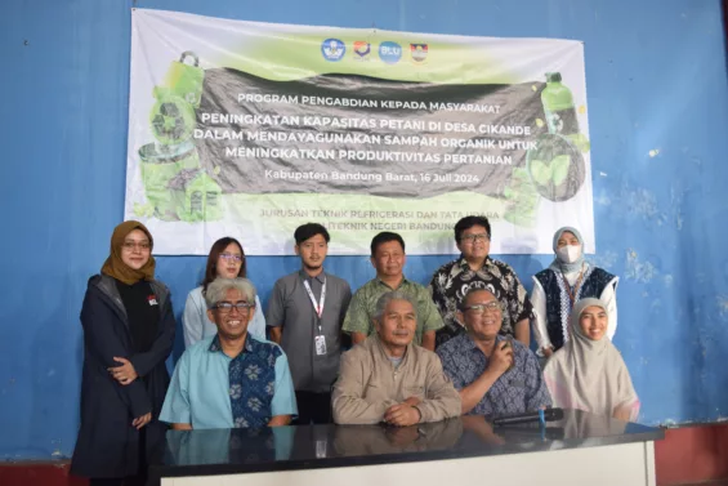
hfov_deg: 61.9
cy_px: 243
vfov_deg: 43.6
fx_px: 607
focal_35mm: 30
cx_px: 364
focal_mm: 20
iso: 400
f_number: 3.8
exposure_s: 1/15
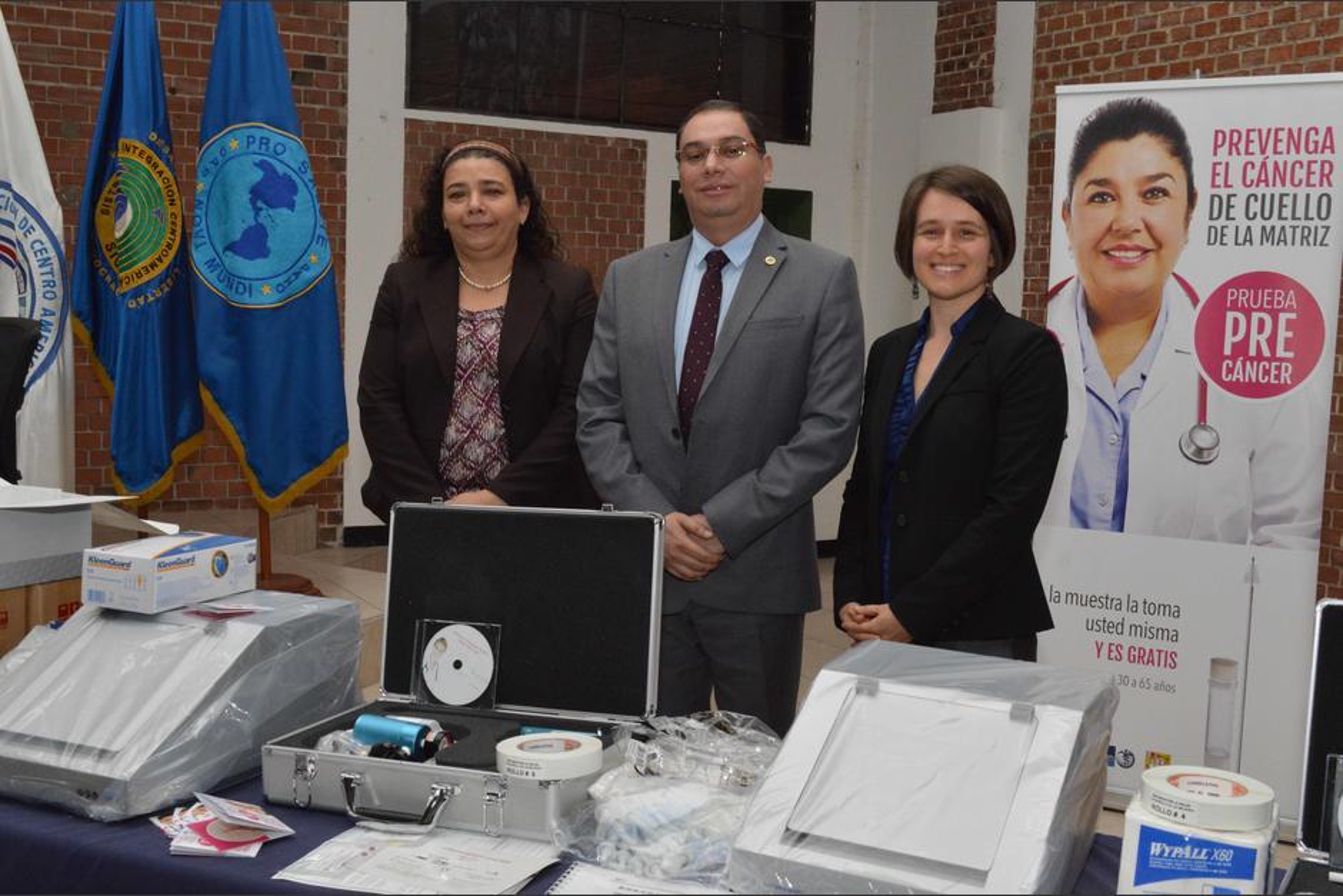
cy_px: 448
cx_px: 672
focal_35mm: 39
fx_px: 1455
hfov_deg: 49.5
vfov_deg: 34.2
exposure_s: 1/200
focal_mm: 26
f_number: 11
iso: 1600
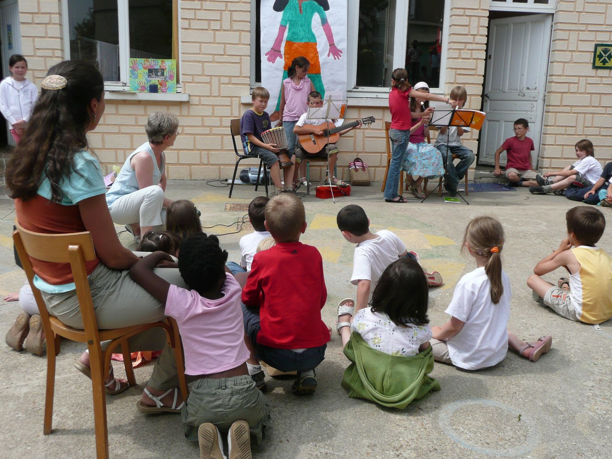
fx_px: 636
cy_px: 230
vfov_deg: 39.7
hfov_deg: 51.4
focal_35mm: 36
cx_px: 306
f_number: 3.7
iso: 100
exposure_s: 1/800
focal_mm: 5.8
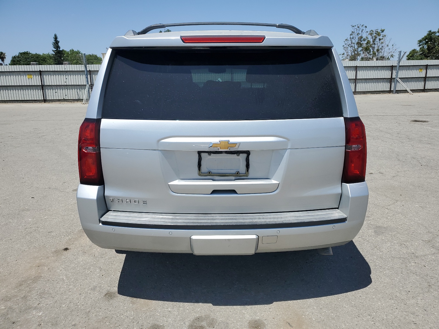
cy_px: 164
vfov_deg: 53.1
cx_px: 220
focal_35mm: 26
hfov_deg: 67.3
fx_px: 330
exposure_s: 1/5000
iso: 50
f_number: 1.5
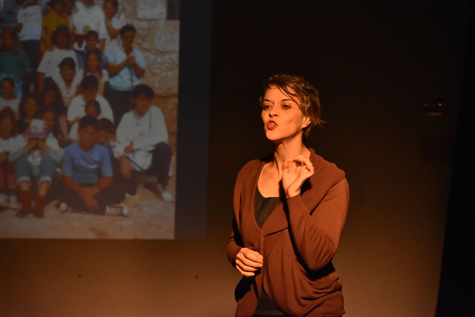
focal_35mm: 147
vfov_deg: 9.3
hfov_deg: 14.0
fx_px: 1939
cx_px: 238
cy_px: 158
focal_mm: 98
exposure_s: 1/125
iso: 2500
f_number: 4.5
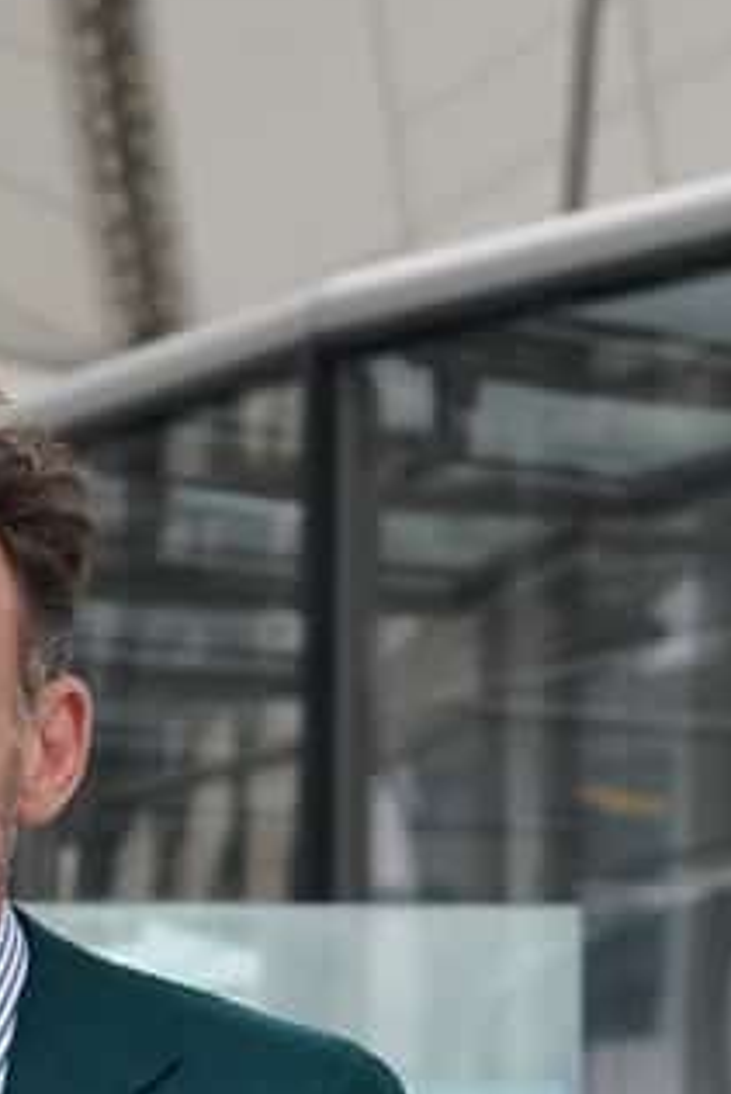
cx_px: -74
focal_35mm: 314
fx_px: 9553
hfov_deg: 4.4
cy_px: 1939
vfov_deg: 6.4
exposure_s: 1/400
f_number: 4
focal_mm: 62
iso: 250
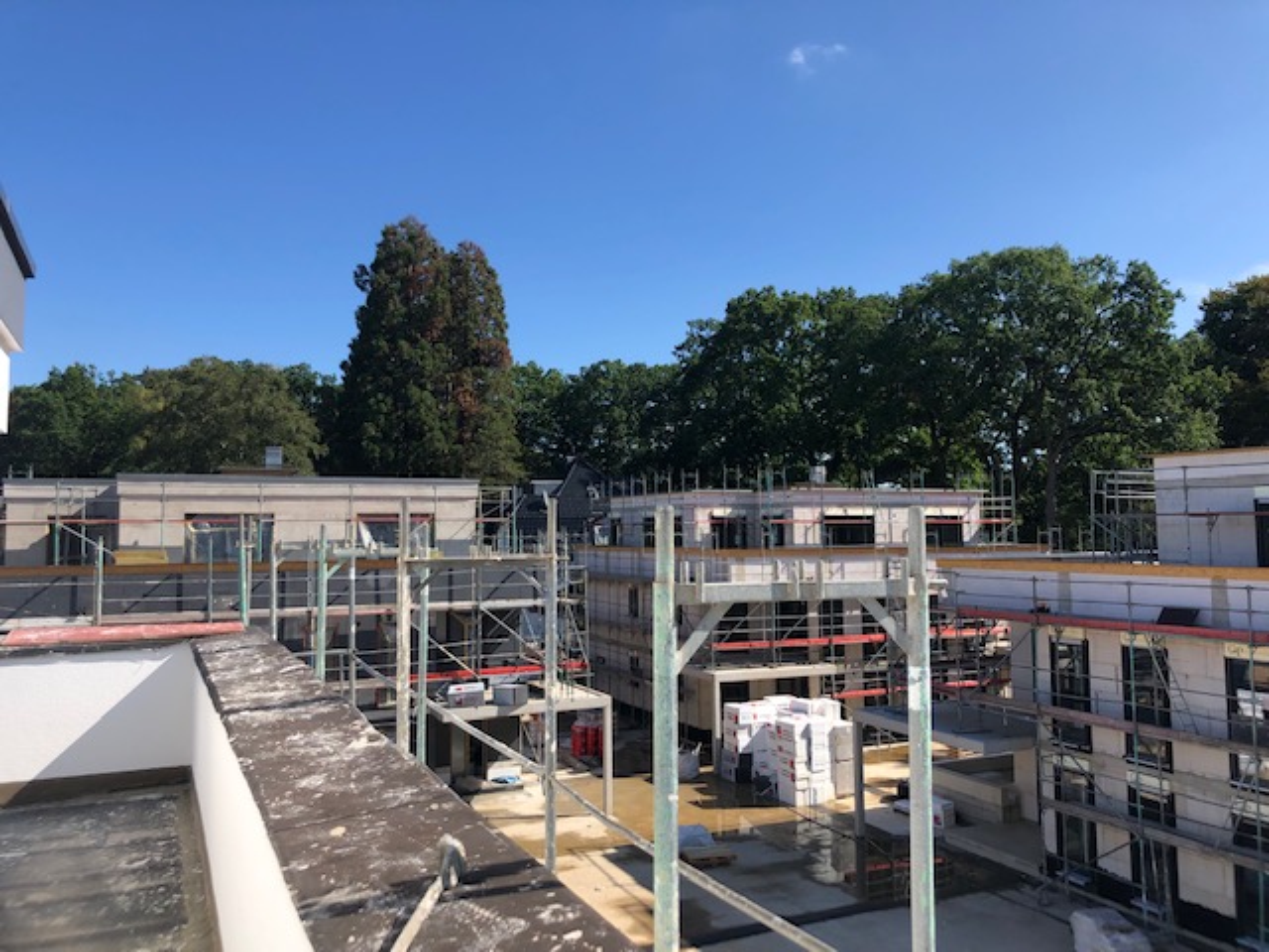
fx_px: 1026
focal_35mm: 28
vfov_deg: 49.7
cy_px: 476
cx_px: 634
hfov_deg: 63.4
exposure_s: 1/1600
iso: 20
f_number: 1.8
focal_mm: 3.99
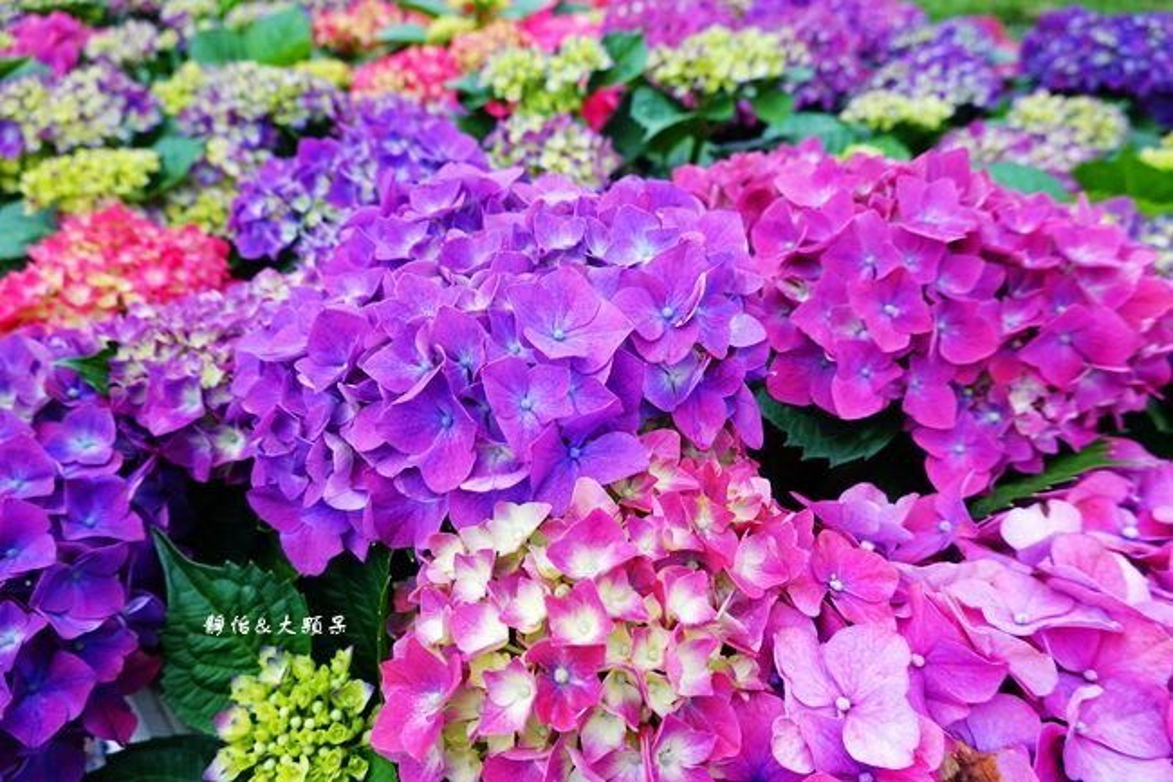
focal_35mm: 24
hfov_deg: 73.8
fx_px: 782
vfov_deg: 53.1
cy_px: 391
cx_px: 586
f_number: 2.8
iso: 125
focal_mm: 9
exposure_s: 1/40
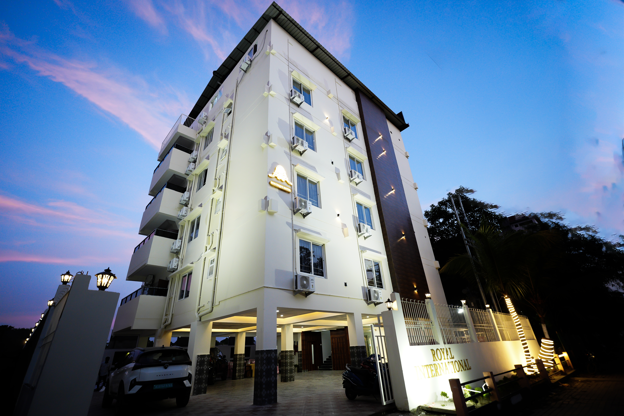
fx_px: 277
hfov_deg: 96.7
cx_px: 312
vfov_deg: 73.7
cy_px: 208
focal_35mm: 16
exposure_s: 1/200
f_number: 2.8
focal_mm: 16
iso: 2000
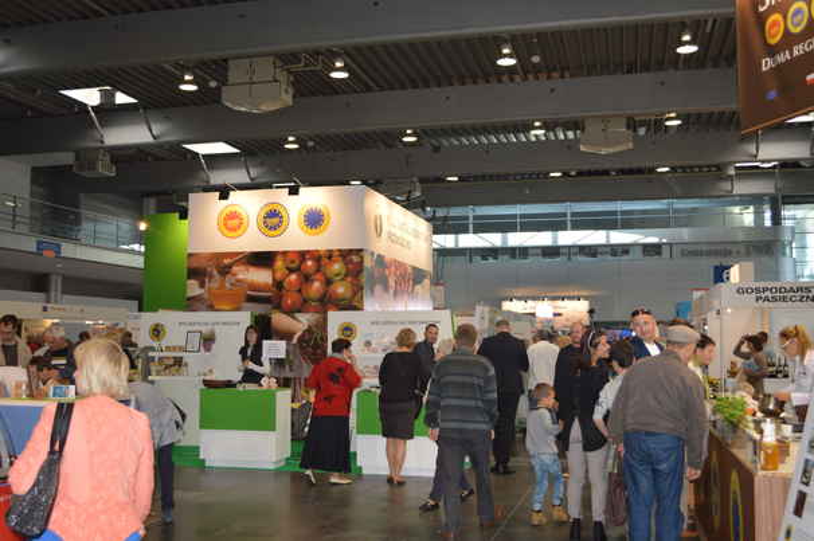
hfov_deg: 49.6
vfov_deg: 34.2
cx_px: 407
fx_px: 881
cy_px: 270
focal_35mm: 39
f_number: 4.2
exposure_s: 1/125
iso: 400
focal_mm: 26
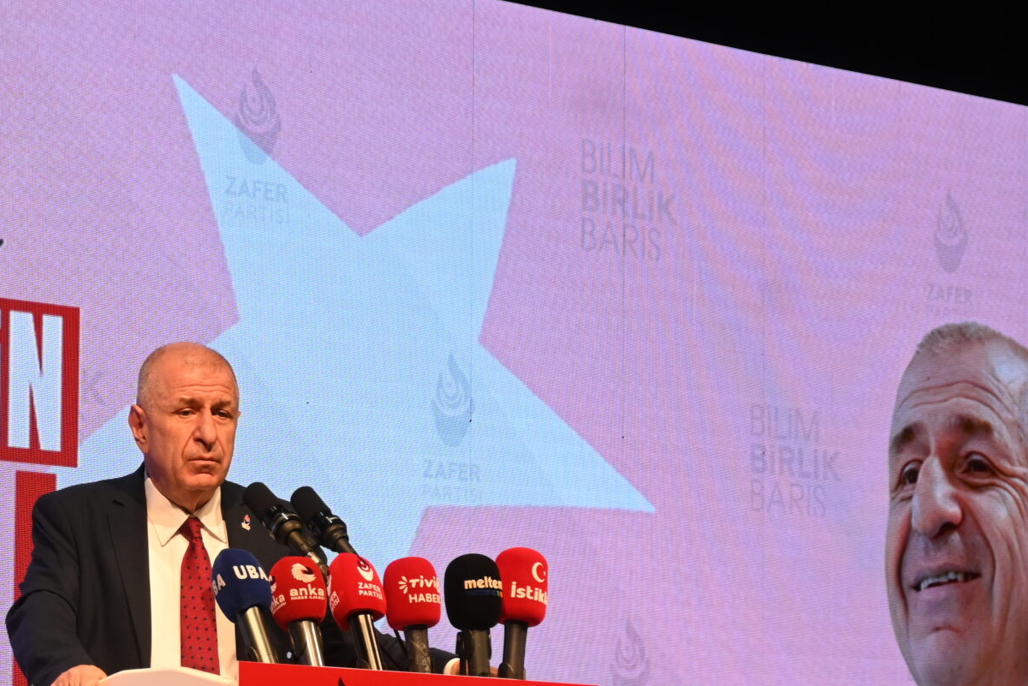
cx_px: 183
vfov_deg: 10.4
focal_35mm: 131
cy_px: 710
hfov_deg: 15.5
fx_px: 3743
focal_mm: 41
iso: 500
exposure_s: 1/125
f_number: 5.6
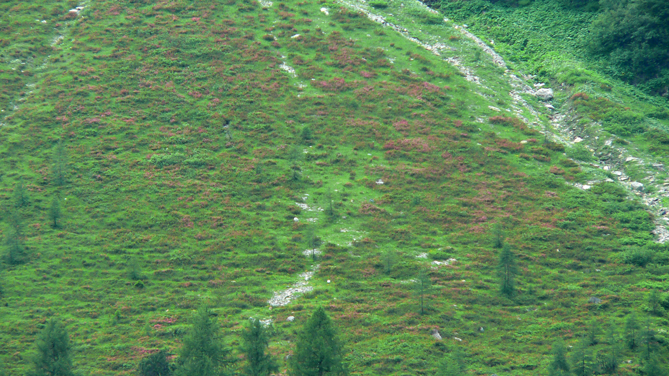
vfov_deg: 2.6
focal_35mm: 472
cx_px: 334
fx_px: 8373
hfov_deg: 4.6
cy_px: 222
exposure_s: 1/100
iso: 80
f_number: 4
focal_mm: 72
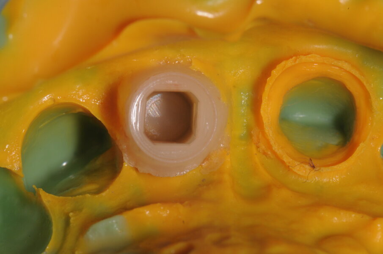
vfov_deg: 8.7
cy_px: 127
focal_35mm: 158
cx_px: 192
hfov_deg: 13.1
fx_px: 1674
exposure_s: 1/125
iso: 400
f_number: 36
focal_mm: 105
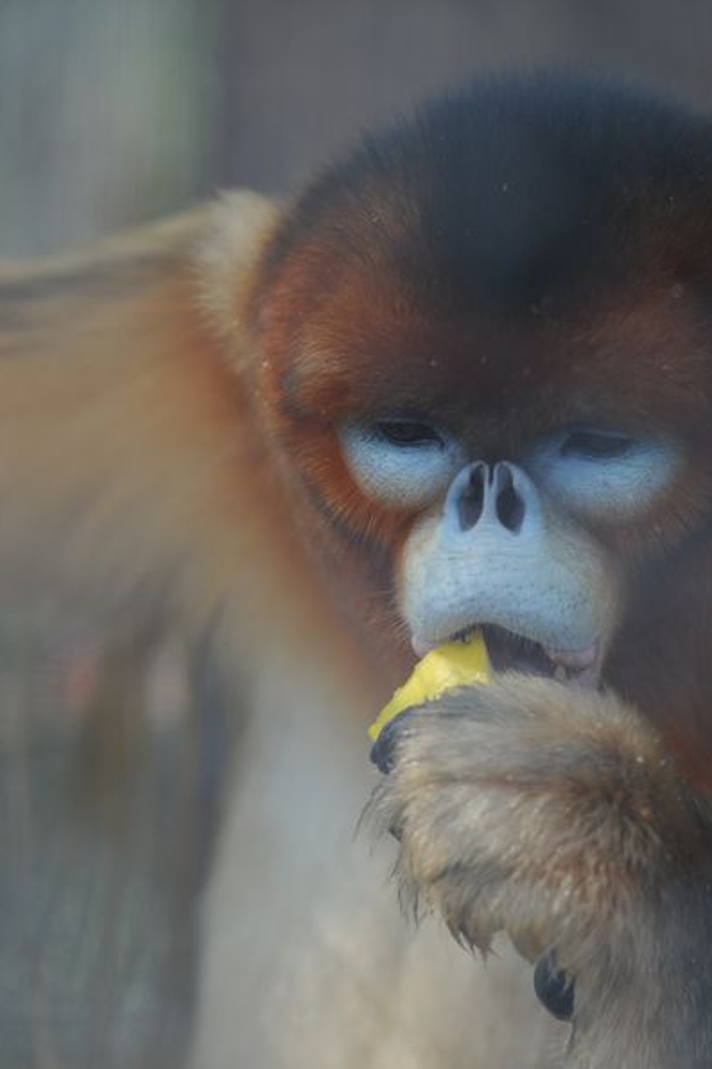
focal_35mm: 302
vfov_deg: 6.8
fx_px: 8964
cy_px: 534
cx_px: 395
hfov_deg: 4.5
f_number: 2.8
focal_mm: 200
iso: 200
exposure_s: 1/400
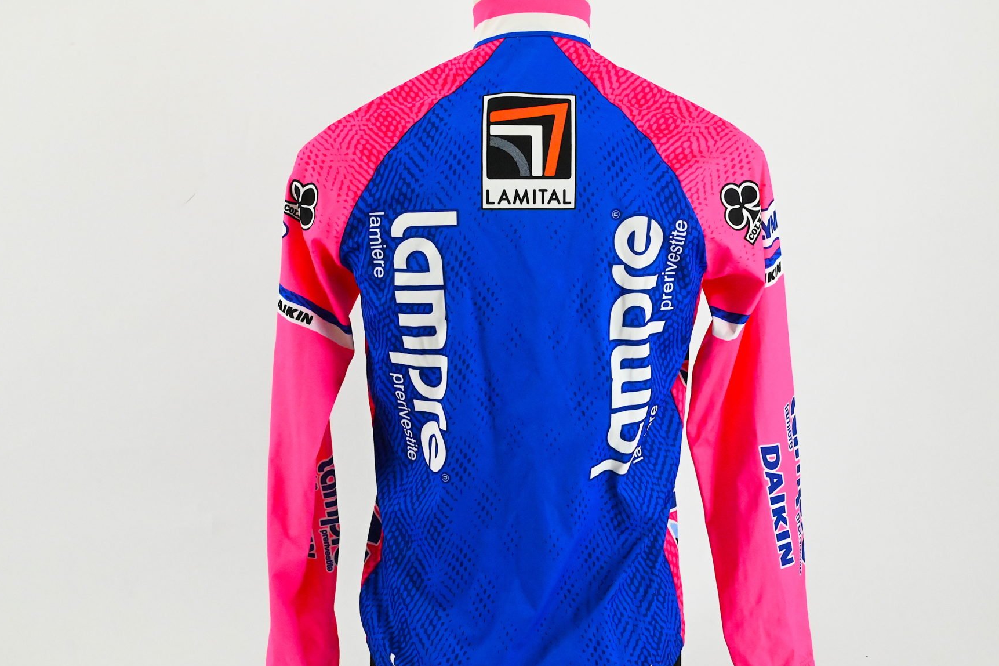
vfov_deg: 17.5
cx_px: 532
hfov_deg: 26.0
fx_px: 2164
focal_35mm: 78
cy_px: 362
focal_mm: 70
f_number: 16
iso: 18000
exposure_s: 1/400
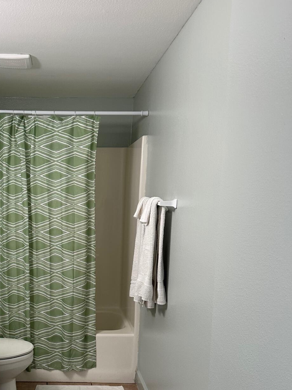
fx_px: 439
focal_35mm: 39
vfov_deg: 47.1
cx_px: 56
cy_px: 258
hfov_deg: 35.5
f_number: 1.78
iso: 200
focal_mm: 6.86
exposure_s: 1/121
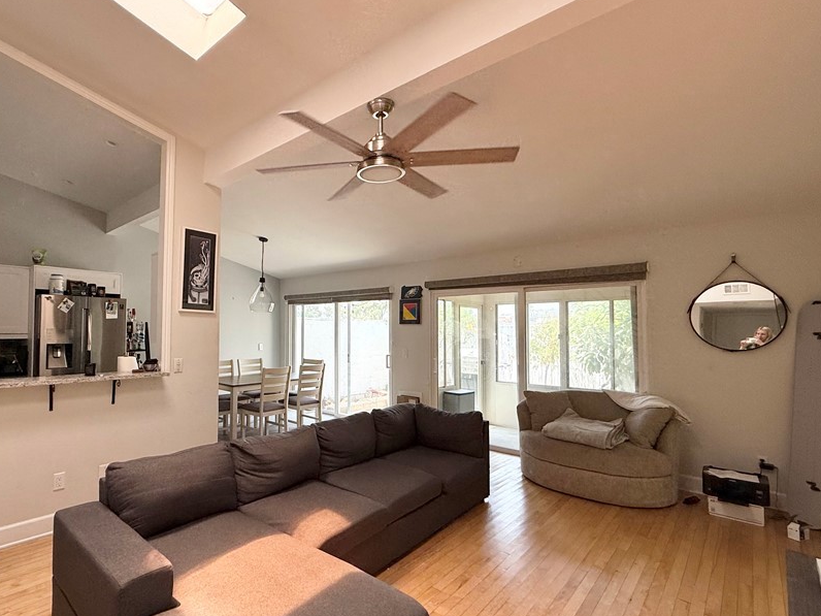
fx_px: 427
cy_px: 317
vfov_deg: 71.6
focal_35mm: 18
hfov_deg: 86.8
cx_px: 332
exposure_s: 1/141
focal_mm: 2.22
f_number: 2.2
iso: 64
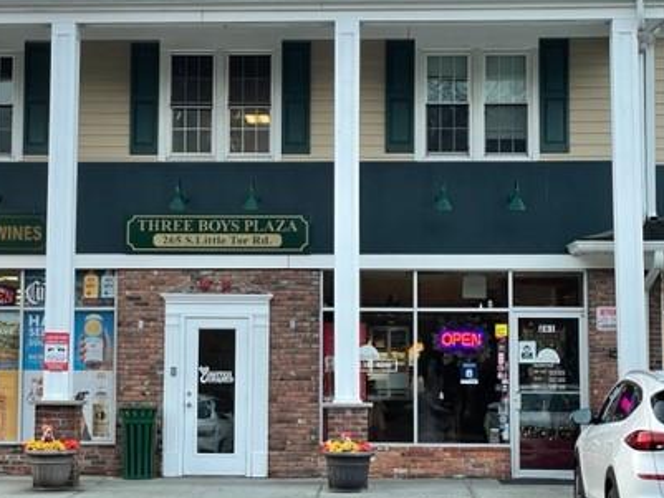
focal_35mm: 83
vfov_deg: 17.8
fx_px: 1593
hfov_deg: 23.5
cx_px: 298
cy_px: 268
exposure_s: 1/122
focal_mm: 6
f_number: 2
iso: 50
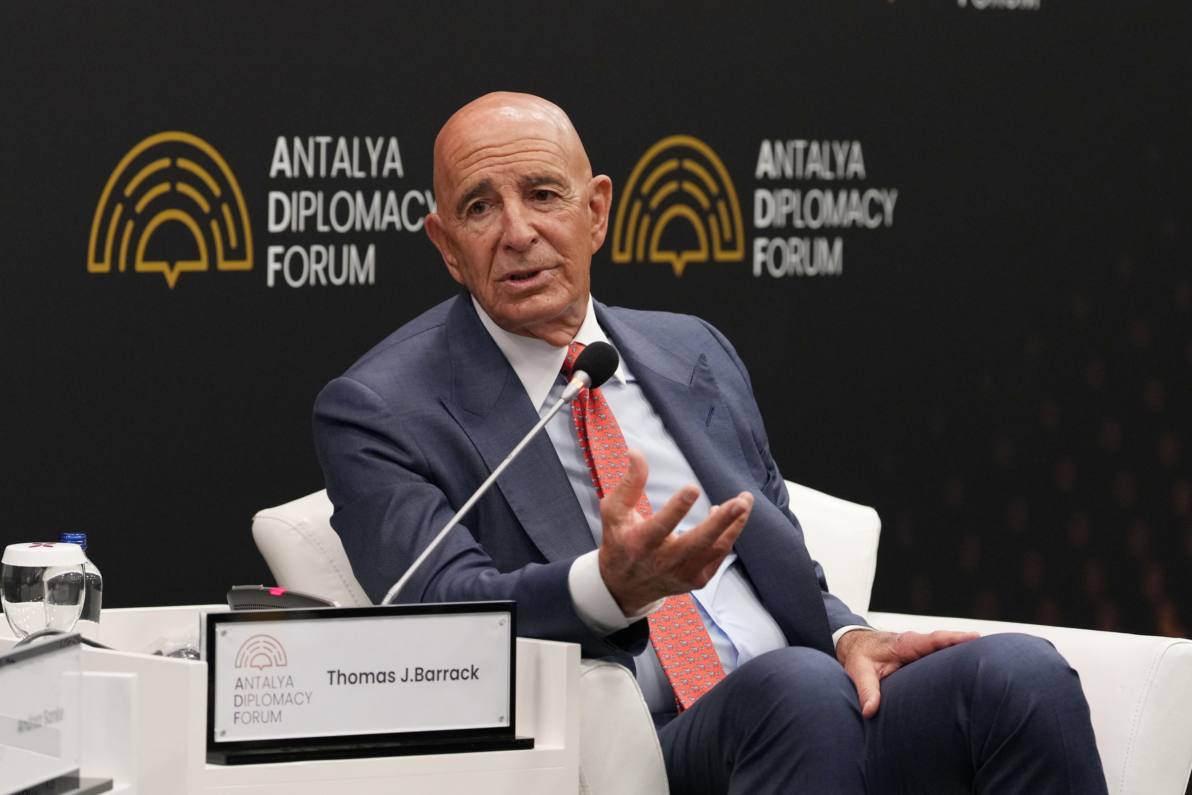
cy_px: 398
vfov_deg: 7.3
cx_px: 596
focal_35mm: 189
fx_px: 6258
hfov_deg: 10.9
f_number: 3.2
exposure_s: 1/160
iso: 2500
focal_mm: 126
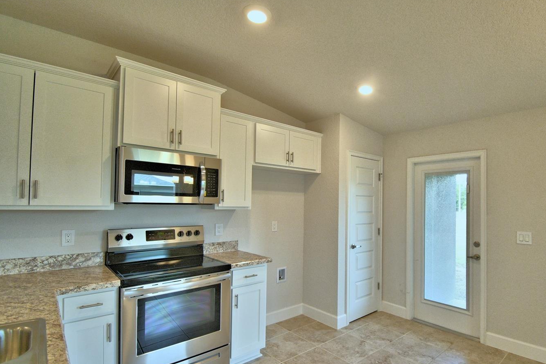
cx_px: 321
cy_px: 200
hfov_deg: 89.1
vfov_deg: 67.2
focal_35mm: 18
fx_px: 273
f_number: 4.5
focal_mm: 10
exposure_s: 1/125
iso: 360
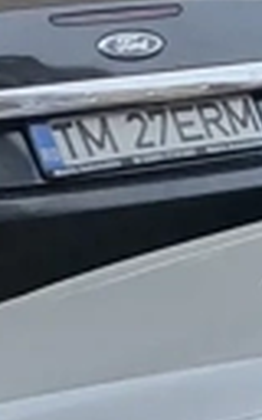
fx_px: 2456
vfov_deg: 9.4
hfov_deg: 5.1
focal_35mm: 215
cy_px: 689
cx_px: 1195
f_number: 1.8
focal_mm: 5.4
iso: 320
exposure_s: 1/100
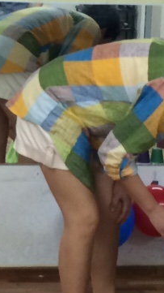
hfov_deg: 8.3
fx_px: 1106
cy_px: 74
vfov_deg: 15.0
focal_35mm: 143
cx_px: -73
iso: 80
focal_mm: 4.15
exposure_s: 1/30
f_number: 2.2
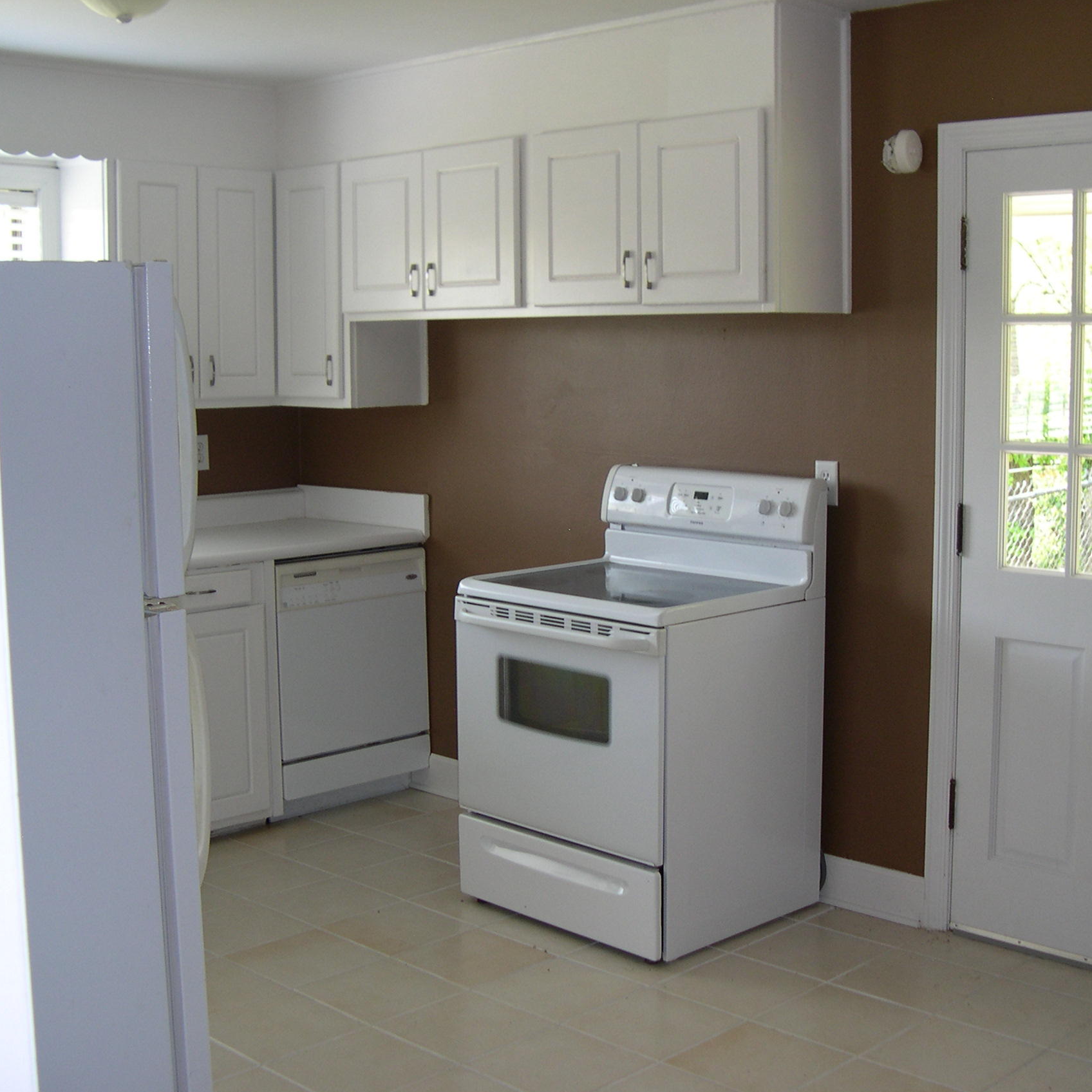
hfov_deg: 37.5
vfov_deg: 37.6
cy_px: 547
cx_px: 623
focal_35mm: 45
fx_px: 1606
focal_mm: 8
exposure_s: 1/30
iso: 100
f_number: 2.8
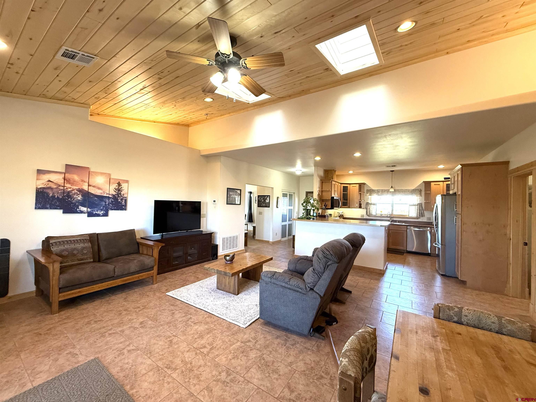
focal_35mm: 14
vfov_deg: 85.7
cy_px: 201
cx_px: 268
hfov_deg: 102.1
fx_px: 217
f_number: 2.2
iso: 320
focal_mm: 2.22
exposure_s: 1/120
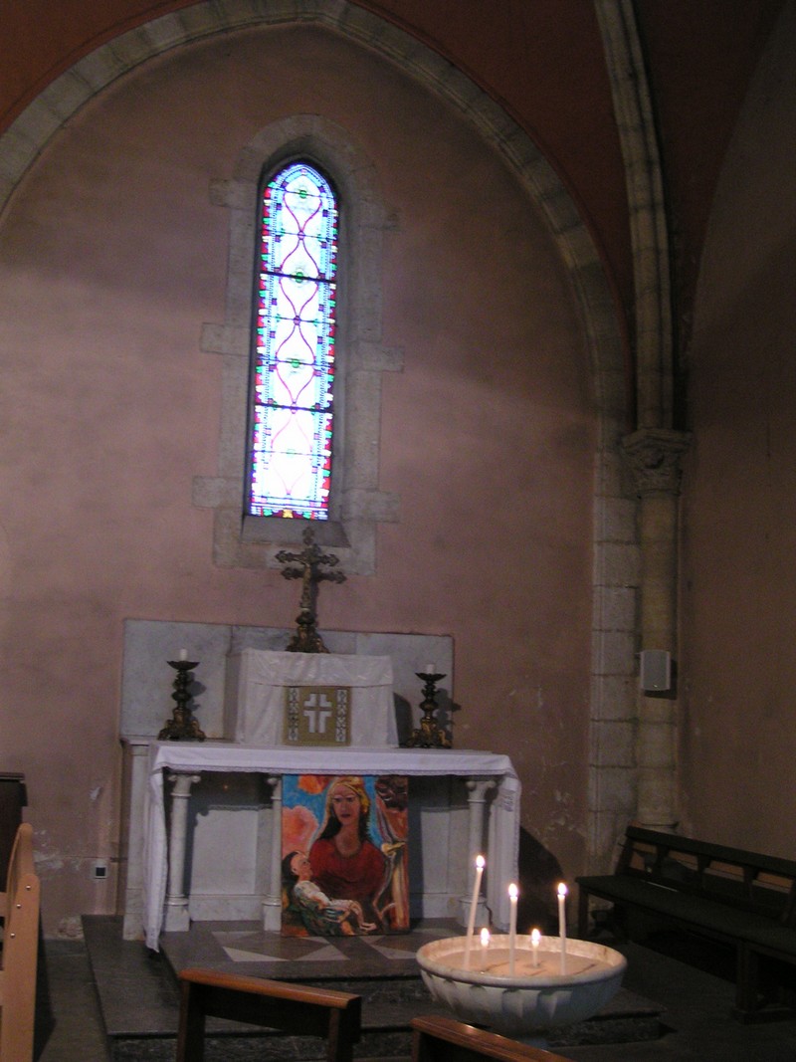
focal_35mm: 38
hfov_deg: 37.7
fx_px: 1165
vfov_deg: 49.0
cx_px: 398
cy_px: 531
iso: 200
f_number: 2.8
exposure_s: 1/10
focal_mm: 5.8
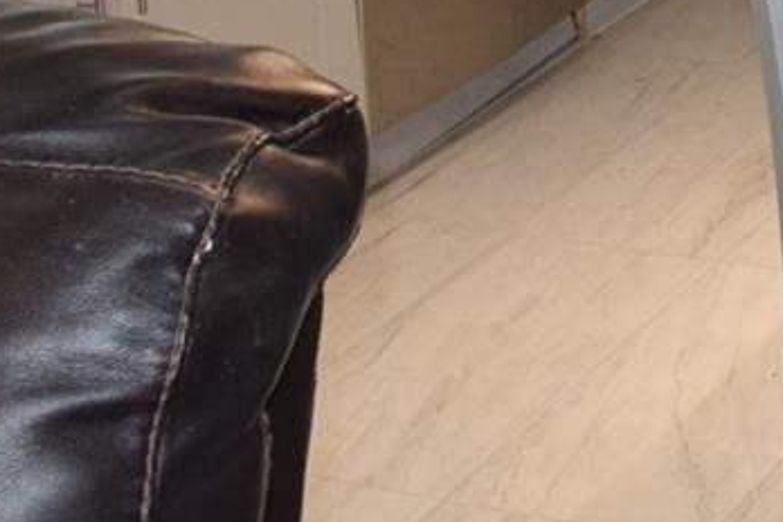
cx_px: 1228
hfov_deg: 15.1
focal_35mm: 124
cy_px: -578
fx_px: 2697
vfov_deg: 10.1
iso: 800
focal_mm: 18
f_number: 5
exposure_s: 1/100
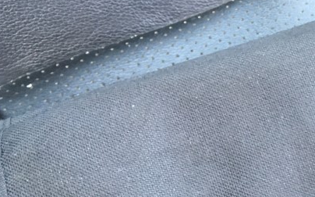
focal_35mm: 78
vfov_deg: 16.2
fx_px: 669
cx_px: 366
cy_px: 218
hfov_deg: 24.3
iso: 125
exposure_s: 1/30
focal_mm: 4.15
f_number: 2.2
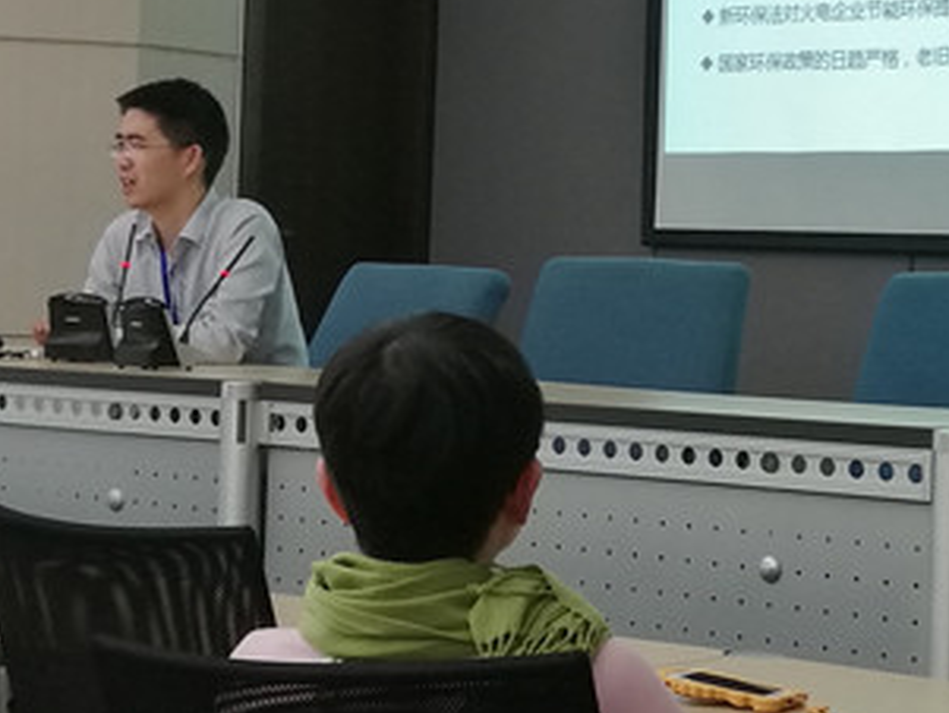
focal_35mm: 101
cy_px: 240
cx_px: 791
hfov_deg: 19.2
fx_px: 2770
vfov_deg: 14.6
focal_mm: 4.04
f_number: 2
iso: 160
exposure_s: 1/33.3
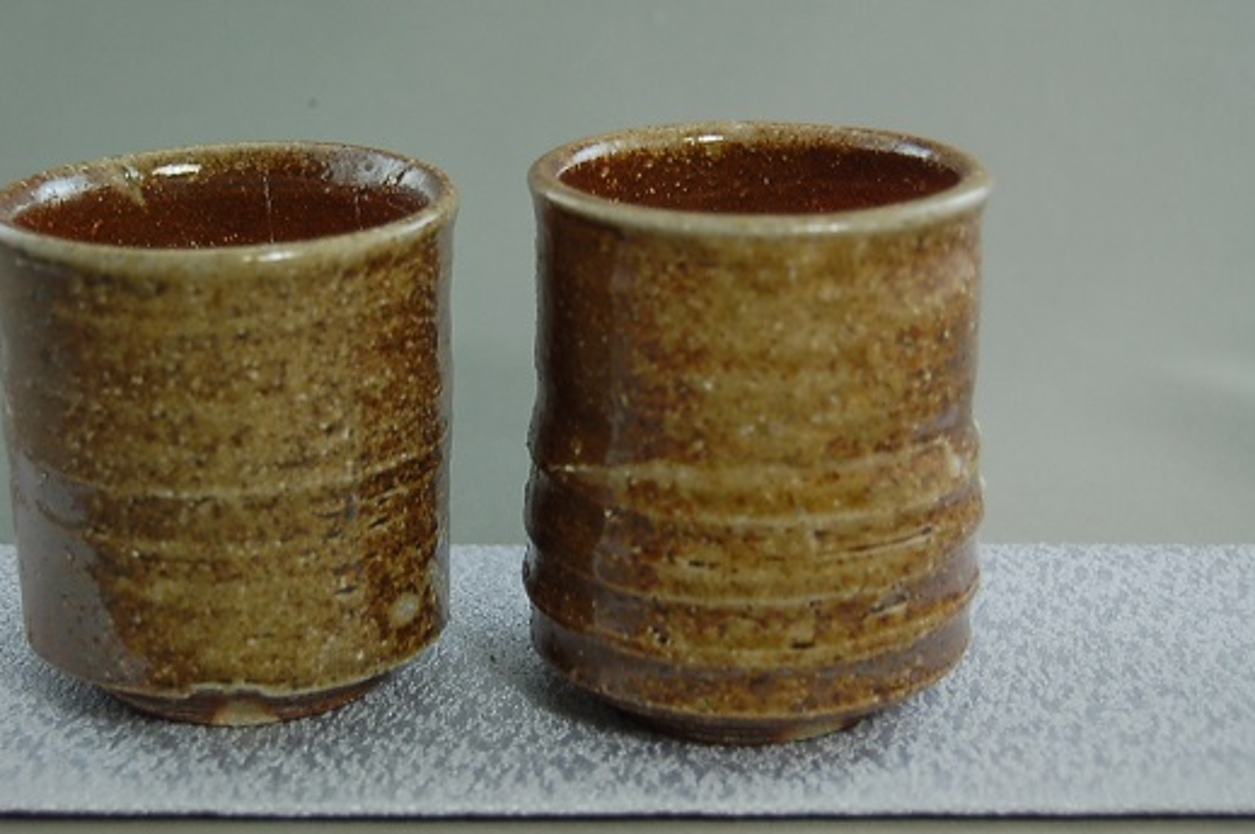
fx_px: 2577
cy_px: 378
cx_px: 486
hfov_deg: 27.3
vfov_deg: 18.4
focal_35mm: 74
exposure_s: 1/30
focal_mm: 40
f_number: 5
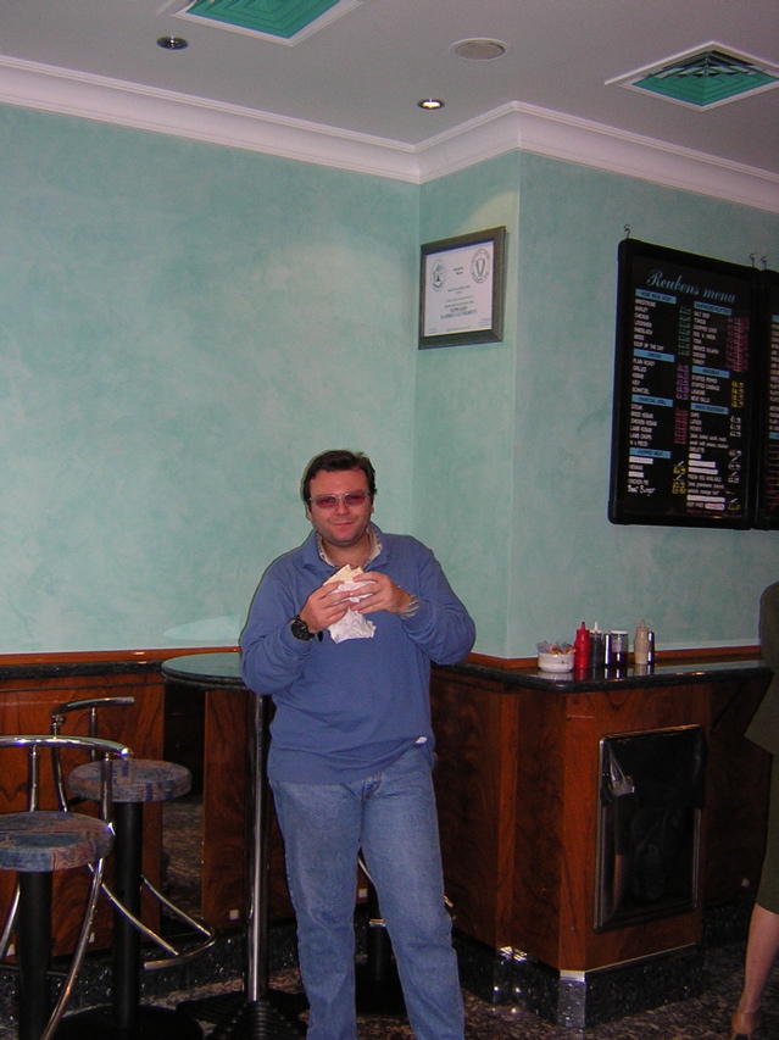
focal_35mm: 36
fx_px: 1081
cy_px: 520
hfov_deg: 39.6
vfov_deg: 51.4
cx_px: 390
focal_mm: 4.7
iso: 239
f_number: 2.6
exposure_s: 1/60.1
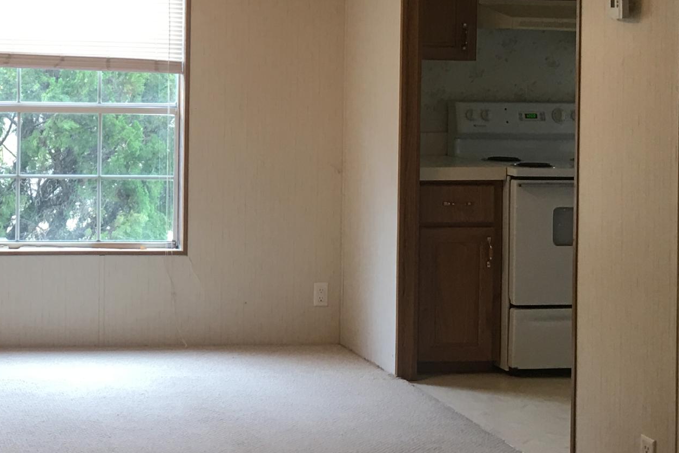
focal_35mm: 72
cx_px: 43
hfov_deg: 26.9
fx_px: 1358
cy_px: 61
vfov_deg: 18.7
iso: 25
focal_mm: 4.15
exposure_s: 1/15
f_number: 2.2
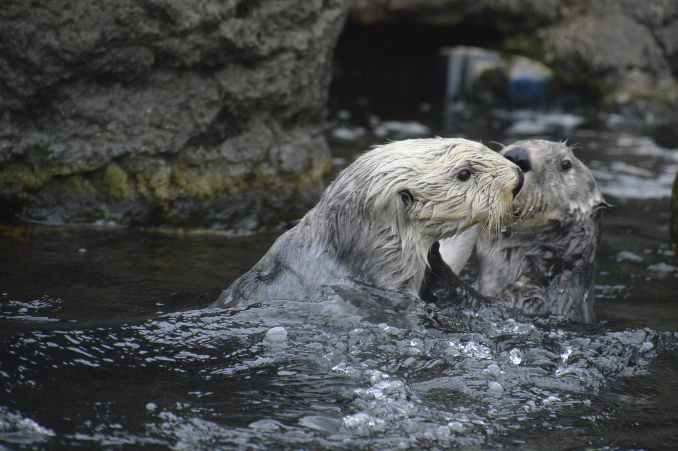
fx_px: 5645
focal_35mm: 300
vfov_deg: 4.6
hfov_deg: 6.9
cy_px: 226
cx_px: 339
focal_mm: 200
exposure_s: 1/500
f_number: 6.3
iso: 1800
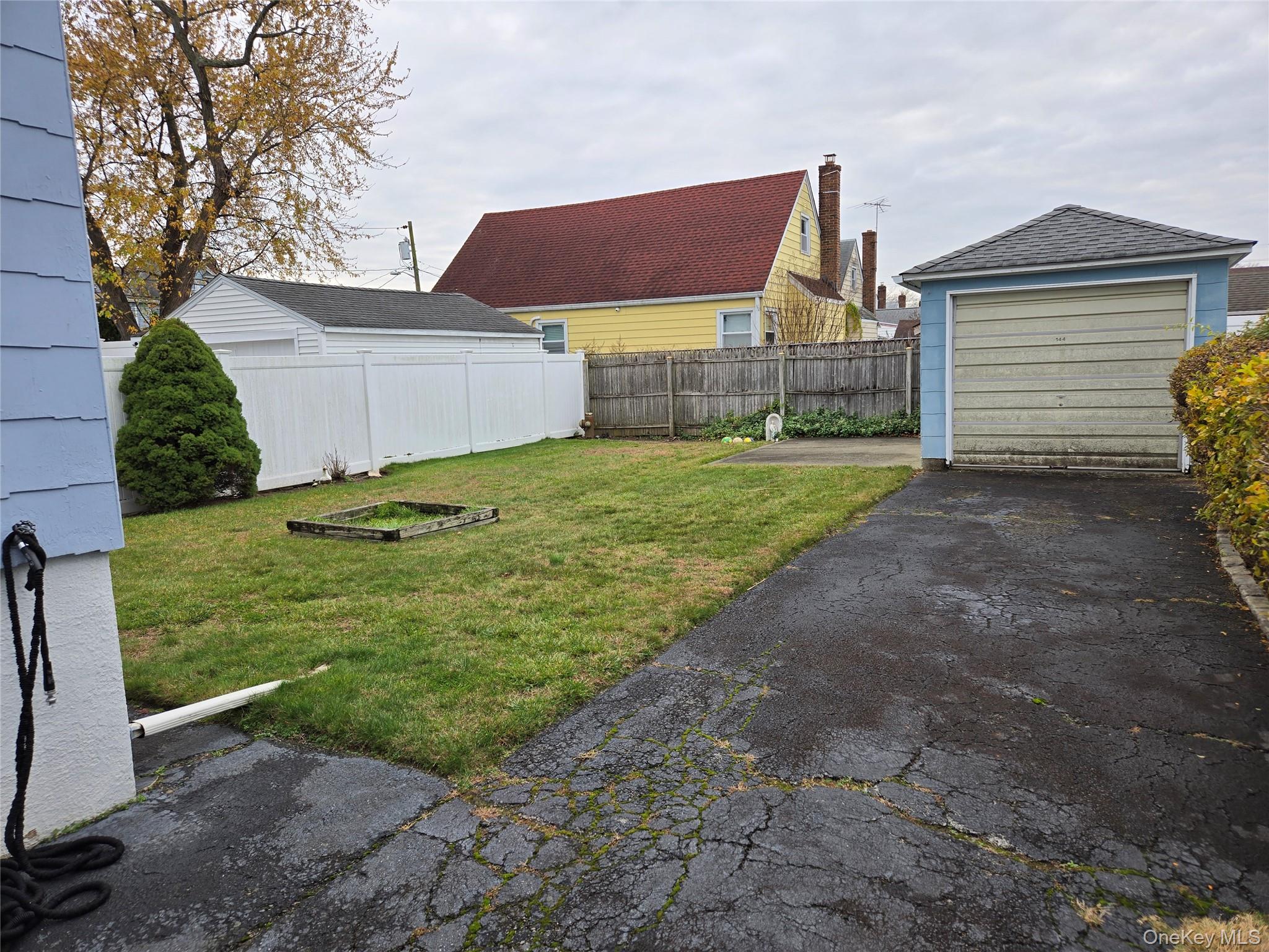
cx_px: 634
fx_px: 843
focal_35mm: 23
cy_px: 476
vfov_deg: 58.9
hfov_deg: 73.9
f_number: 1.8
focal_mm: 5.4
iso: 25
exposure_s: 1/201
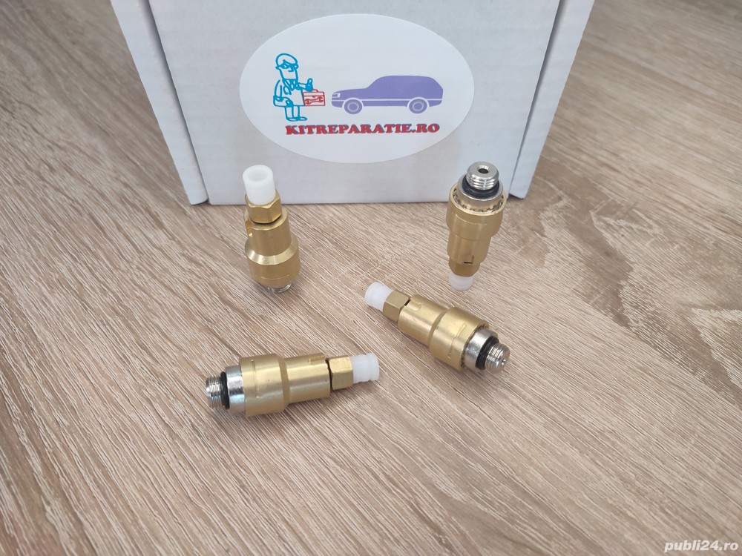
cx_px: 371
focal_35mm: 25
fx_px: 536
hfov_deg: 69.4
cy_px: 278
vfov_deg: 54.9
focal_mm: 6.04
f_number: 1.9
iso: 152
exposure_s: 1/50
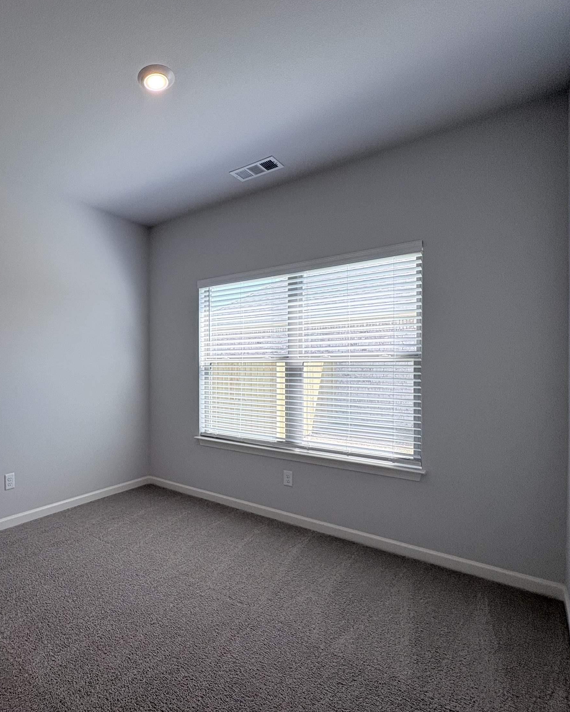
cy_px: 367
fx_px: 401
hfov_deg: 67.3
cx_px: 157
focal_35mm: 19
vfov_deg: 83.2
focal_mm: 2.22
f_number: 2.2
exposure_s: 1/227
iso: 40
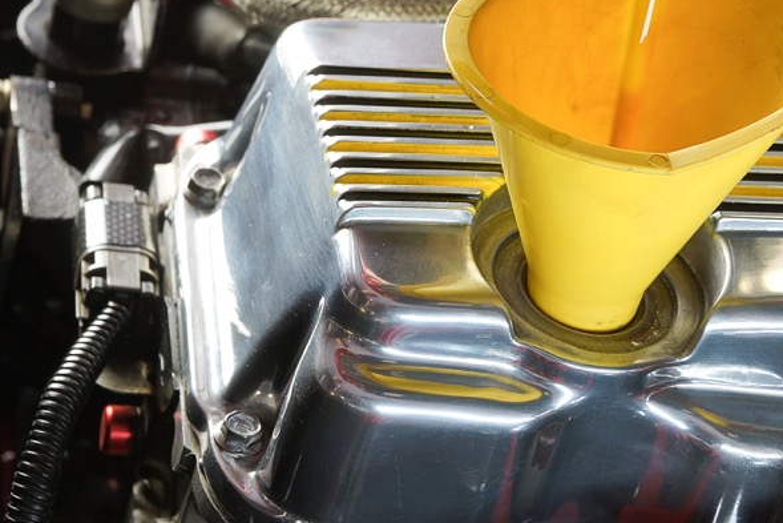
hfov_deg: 13.3
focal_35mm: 152
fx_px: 3307
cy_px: 91
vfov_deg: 9.0
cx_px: 840
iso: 400
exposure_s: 1/10
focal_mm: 70
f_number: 8
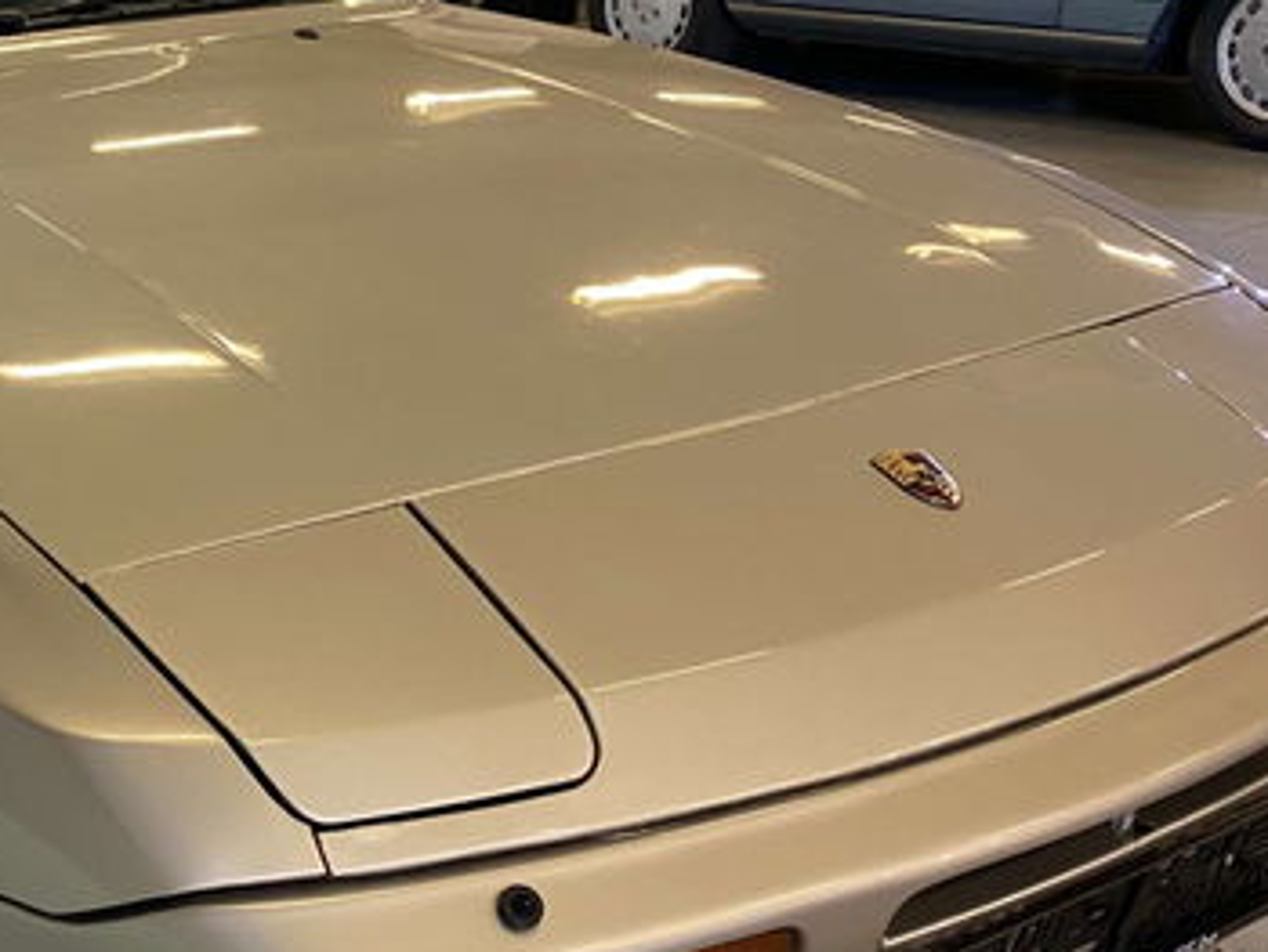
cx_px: 149
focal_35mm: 57
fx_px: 2089
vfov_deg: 25.7
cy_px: 507
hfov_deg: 32.2
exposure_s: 1/50
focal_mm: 4.25
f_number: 1.8
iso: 125
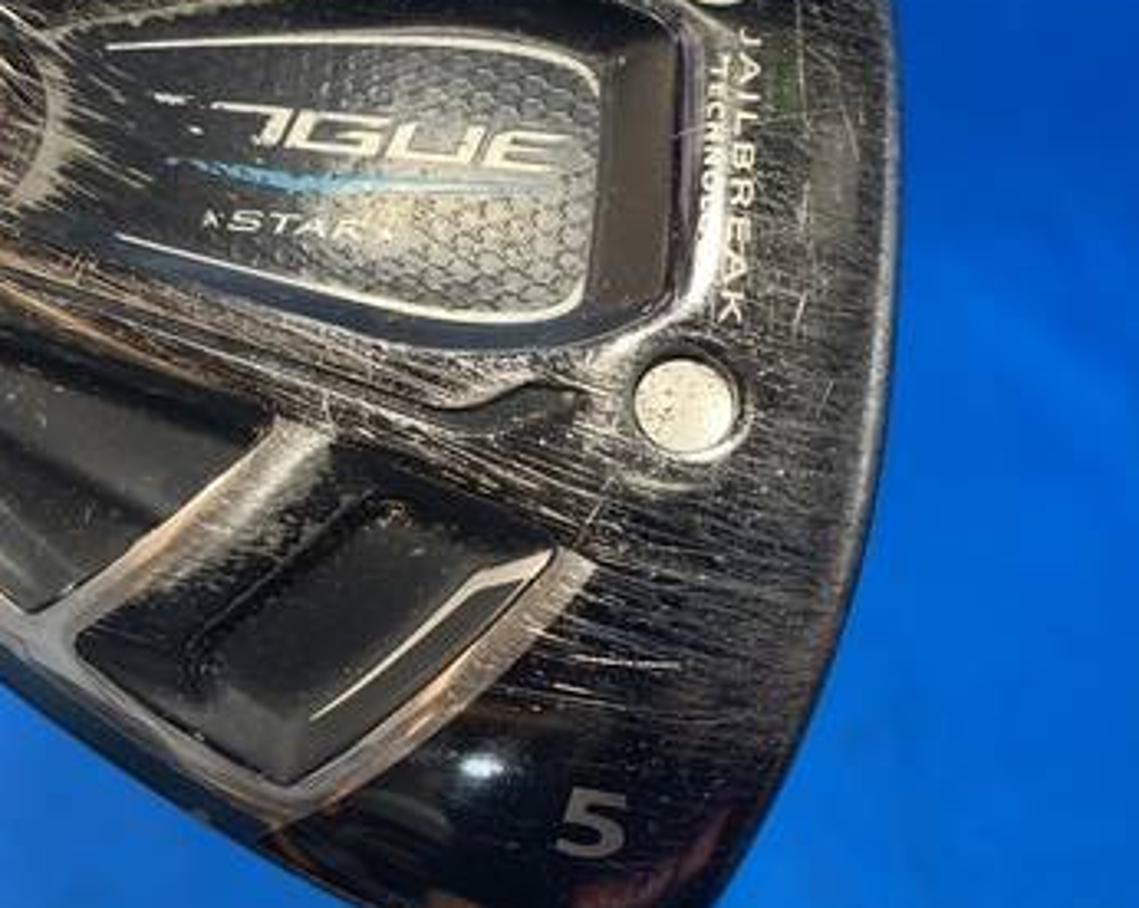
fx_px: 1583
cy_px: 319
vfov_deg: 31.8
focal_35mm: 47
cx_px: 388
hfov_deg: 39.2
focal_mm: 4.25
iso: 80
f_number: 1.8
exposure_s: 1/60
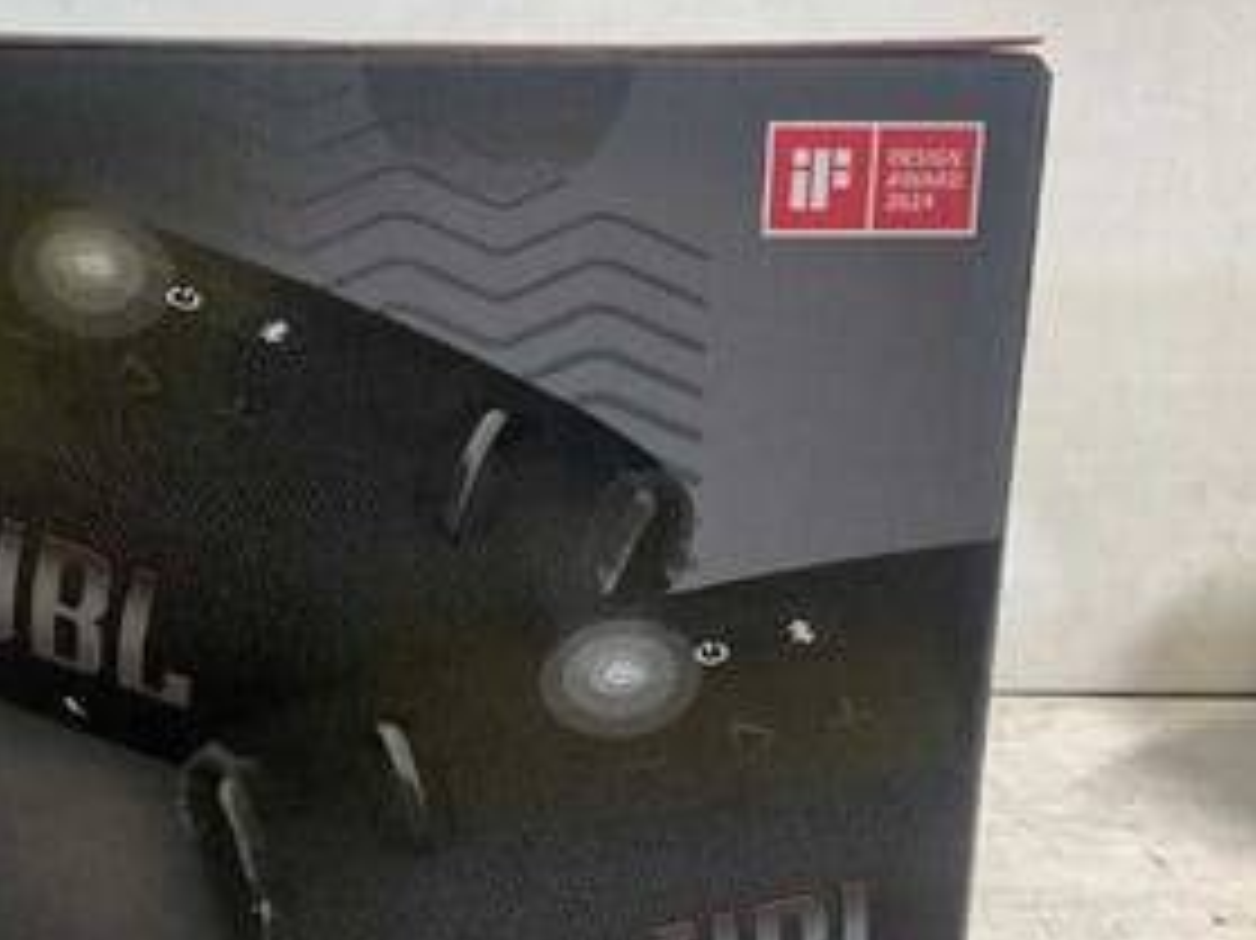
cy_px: 641
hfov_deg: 36.6
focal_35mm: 52
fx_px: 1886
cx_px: 459
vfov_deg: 27.8
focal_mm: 3
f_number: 1.8
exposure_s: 1/50
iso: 100
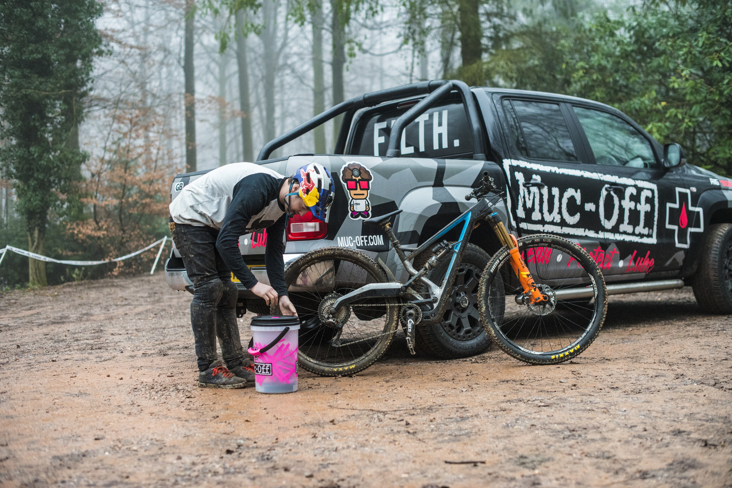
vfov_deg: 27.0
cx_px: 366
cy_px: 244
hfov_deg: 39.6
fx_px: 1017
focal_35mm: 50
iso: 4500
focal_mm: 50
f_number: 3.2
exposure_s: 1/800
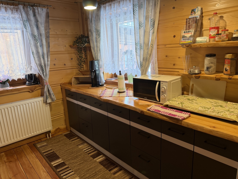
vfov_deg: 56.8
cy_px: 90
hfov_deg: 71.6
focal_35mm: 24
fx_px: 165
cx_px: 119
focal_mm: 6.76
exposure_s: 1/100
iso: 125
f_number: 1.78
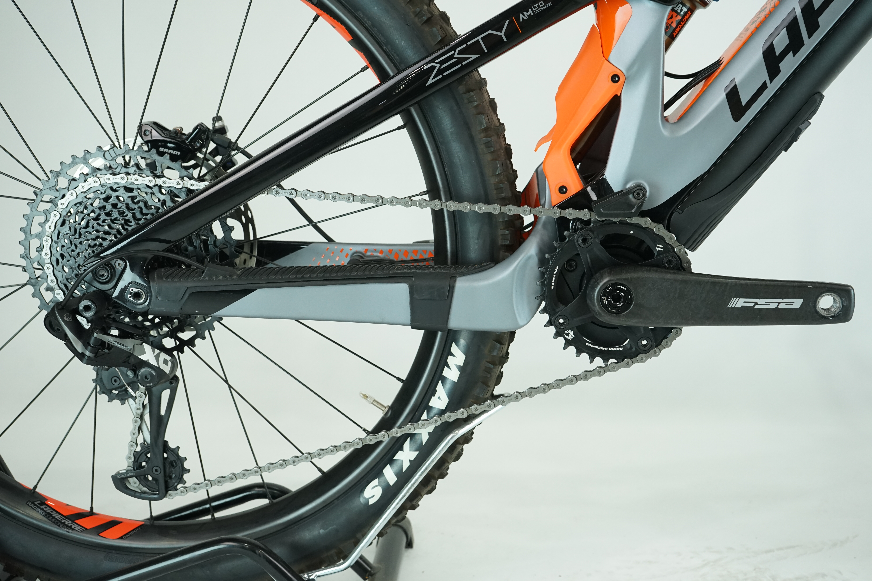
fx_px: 1066
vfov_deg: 30.5
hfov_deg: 44.5
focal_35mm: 44
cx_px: 436
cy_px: 290
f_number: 6.3
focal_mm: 44
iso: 1600
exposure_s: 1/200
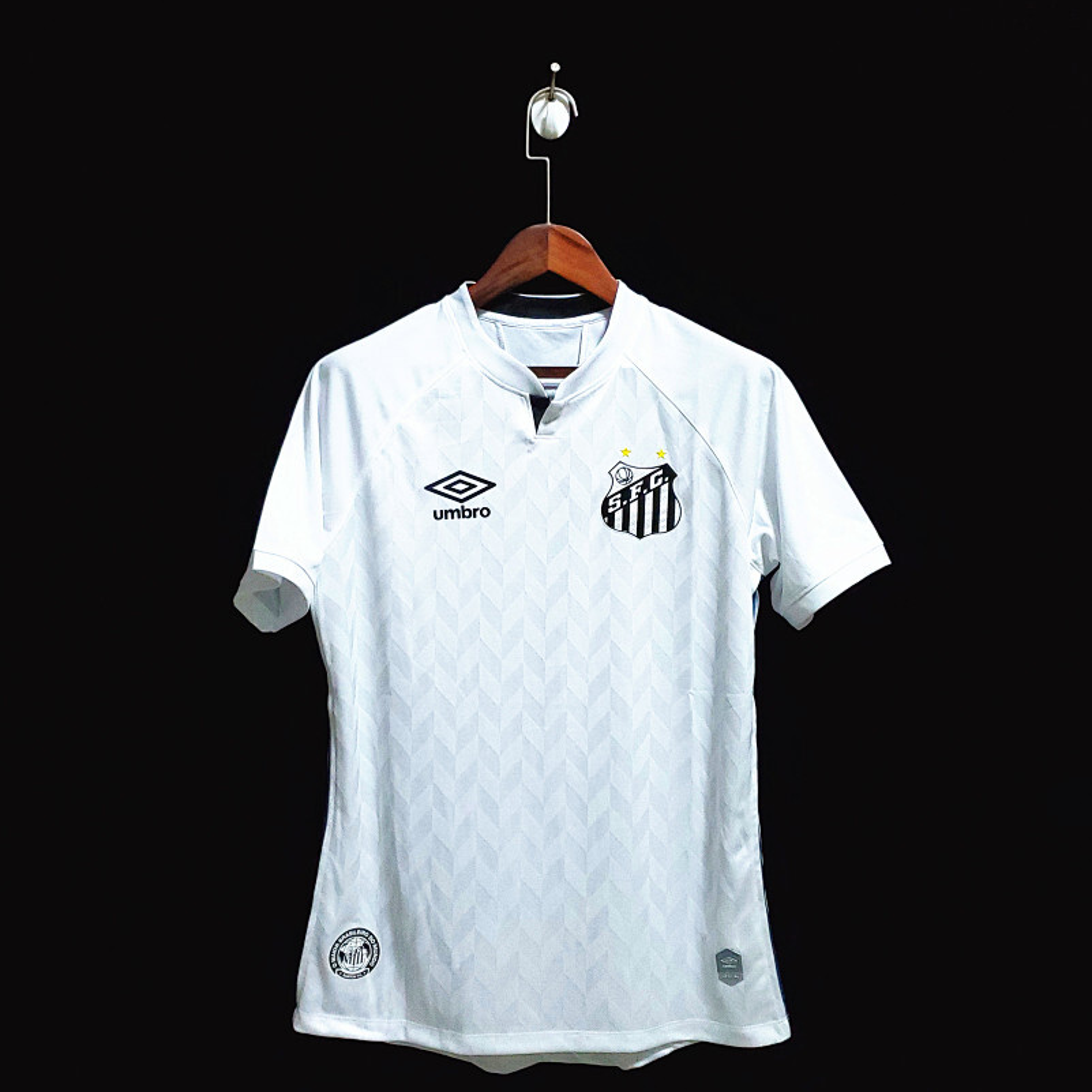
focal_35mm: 31
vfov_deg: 52.5
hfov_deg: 52.5
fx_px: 1106
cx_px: 541
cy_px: 581
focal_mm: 4.3
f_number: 1.5
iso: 640
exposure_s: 1/45
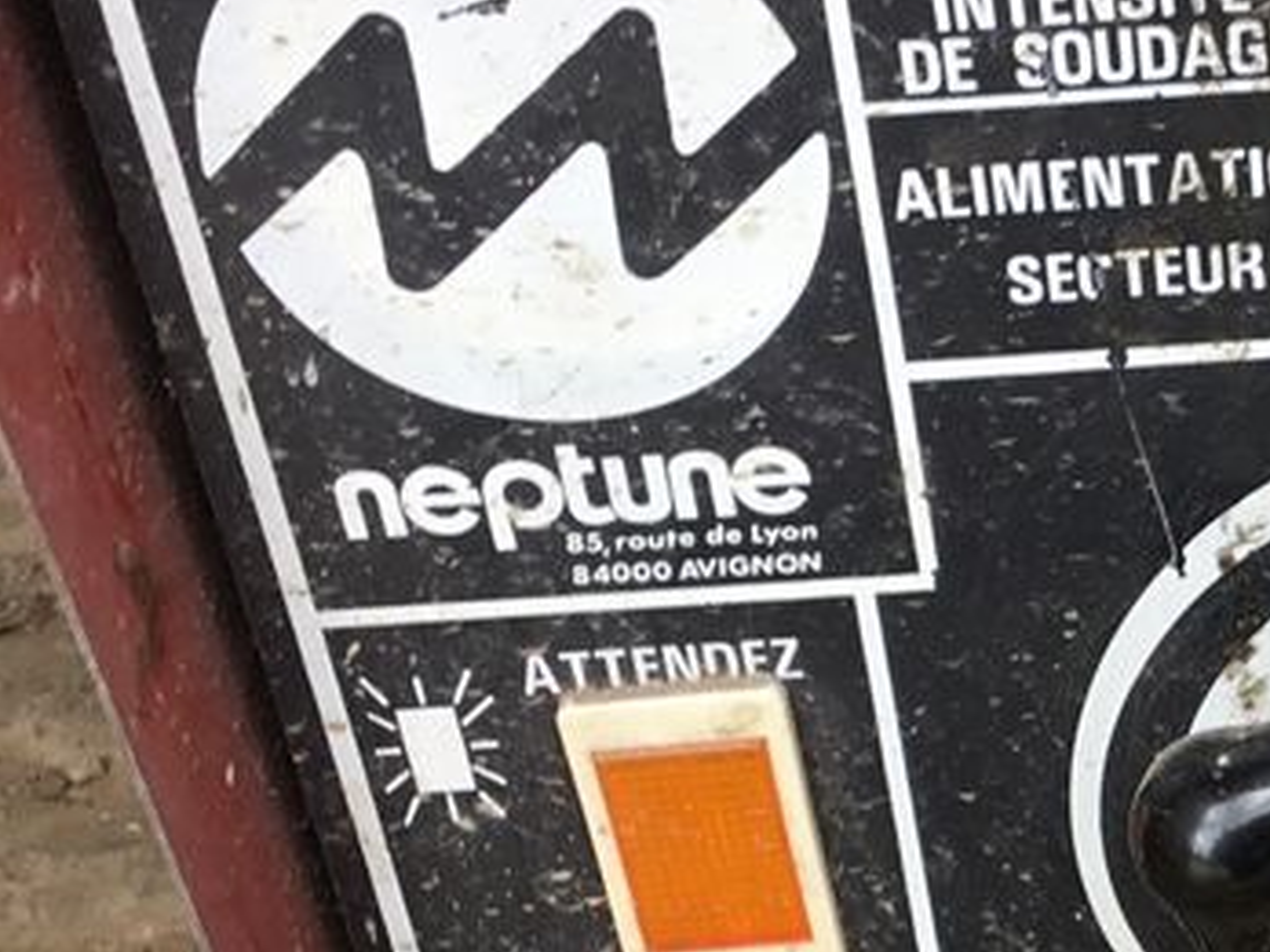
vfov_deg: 16.5
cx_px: 1354
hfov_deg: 21.0
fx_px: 3265
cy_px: 689
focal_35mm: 89
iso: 25
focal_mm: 3.3
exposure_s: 1/120
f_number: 2.4
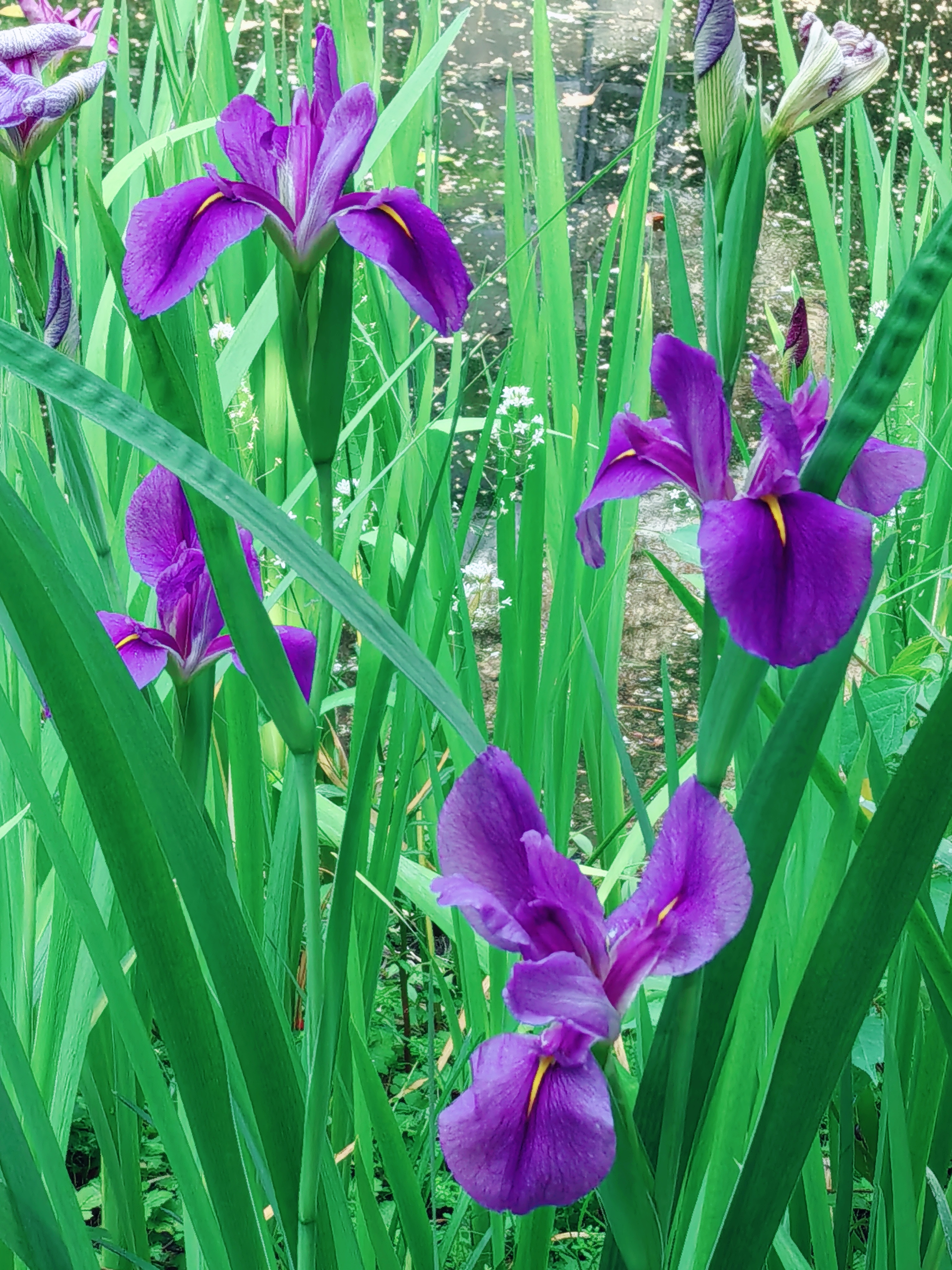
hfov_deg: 13.2
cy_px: 635
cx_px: 476
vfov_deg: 17.6
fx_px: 4107
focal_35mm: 112
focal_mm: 5.72
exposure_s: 1/266
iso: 80
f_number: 2
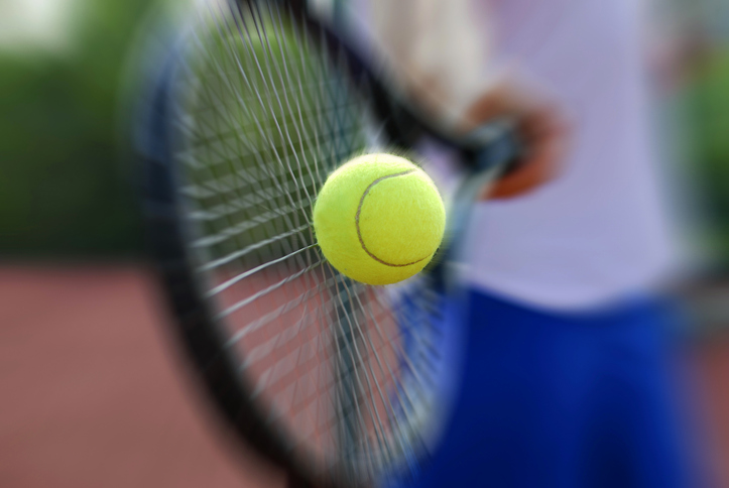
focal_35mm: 75
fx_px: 1521
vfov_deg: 18.2
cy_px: 244
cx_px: 364
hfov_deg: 27.0
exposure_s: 1/1250
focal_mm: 50
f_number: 2.5
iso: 100
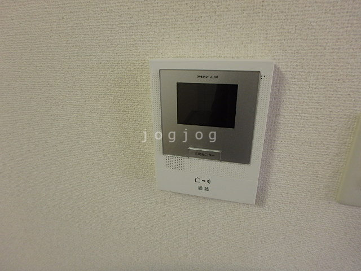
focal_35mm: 21
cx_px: 180
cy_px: 136
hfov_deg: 79.0
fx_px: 219
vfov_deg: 63.4
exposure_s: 1/30
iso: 250
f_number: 3.5
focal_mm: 3.7
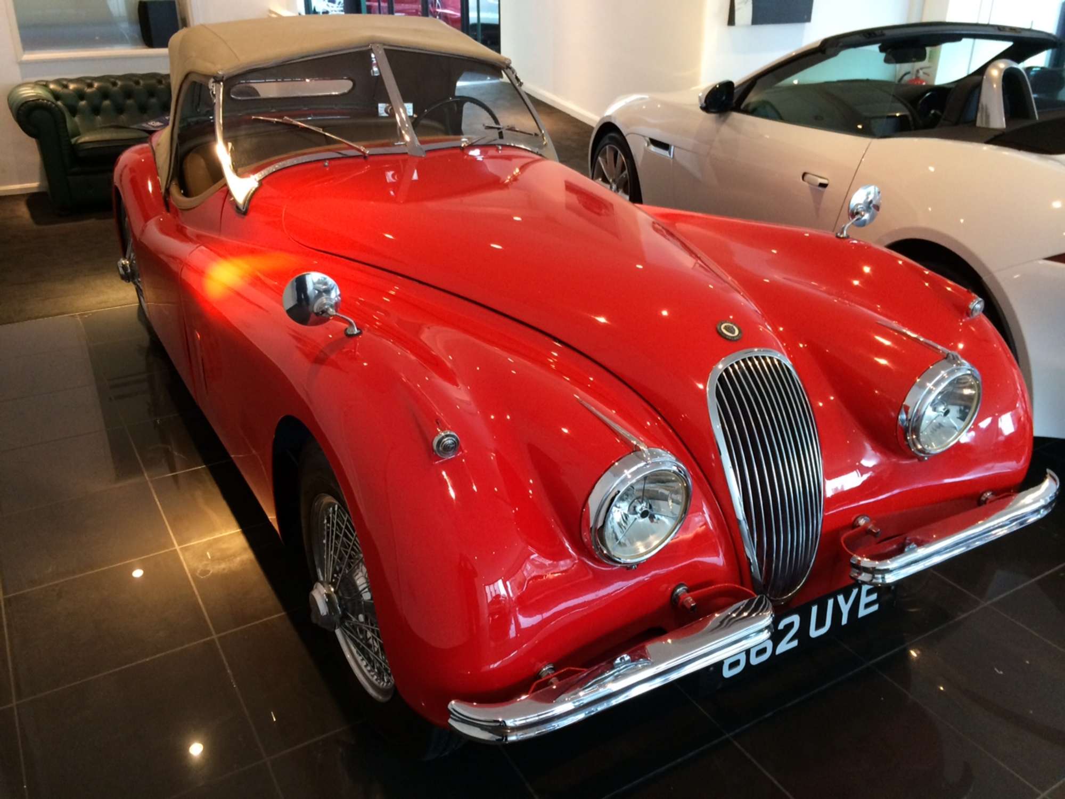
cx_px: 532
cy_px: 400
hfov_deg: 60.0
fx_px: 923
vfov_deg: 46.8
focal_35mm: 30
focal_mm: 4.12
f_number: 2.2
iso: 200
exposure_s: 1/30
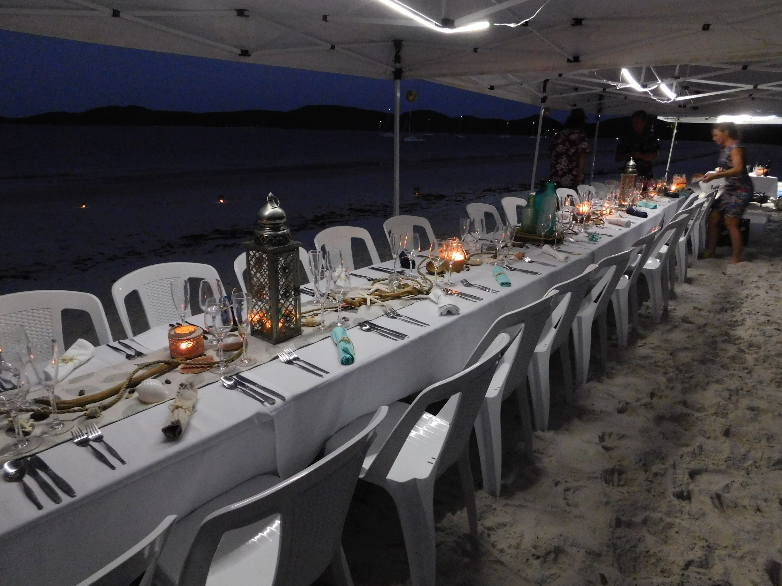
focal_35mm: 23
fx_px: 520
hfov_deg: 73.9
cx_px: 391
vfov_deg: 58.9
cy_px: 293
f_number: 3
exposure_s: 1/13
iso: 800
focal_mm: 4
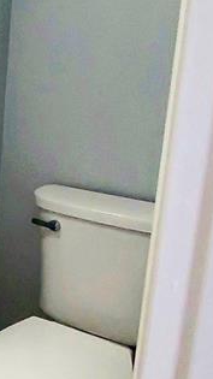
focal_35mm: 54
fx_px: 543
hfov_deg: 16.4
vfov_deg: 38.3
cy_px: 143
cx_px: -224
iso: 400
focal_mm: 1.8
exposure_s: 1/59.2
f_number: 2.2
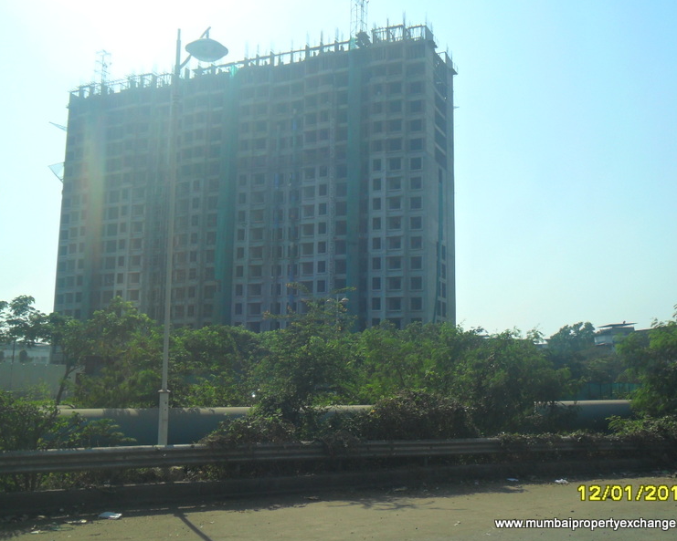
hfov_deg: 46.8
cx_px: 357
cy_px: 272
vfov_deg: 38.2
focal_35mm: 39
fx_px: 782
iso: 100
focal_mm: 6.6
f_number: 10.1
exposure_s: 1/180
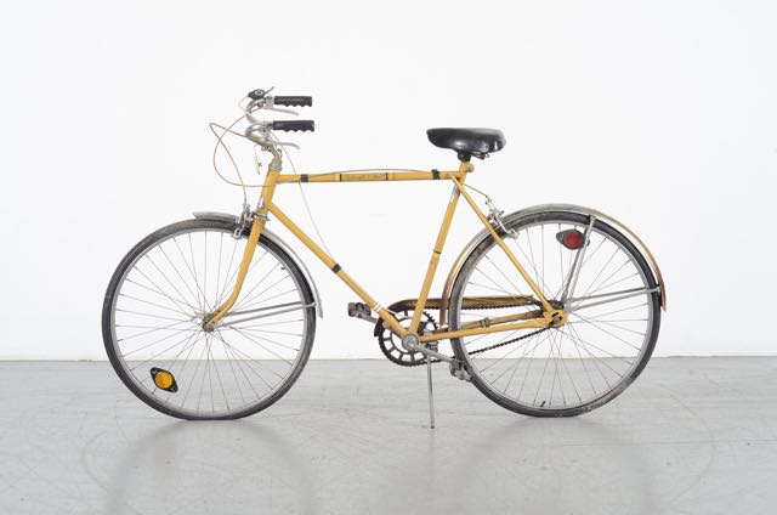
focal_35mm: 75
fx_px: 1616
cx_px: 388
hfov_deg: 27.0
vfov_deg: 18.1
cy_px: 258
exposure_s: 1/125
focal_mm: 50
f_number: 5.6
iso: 100
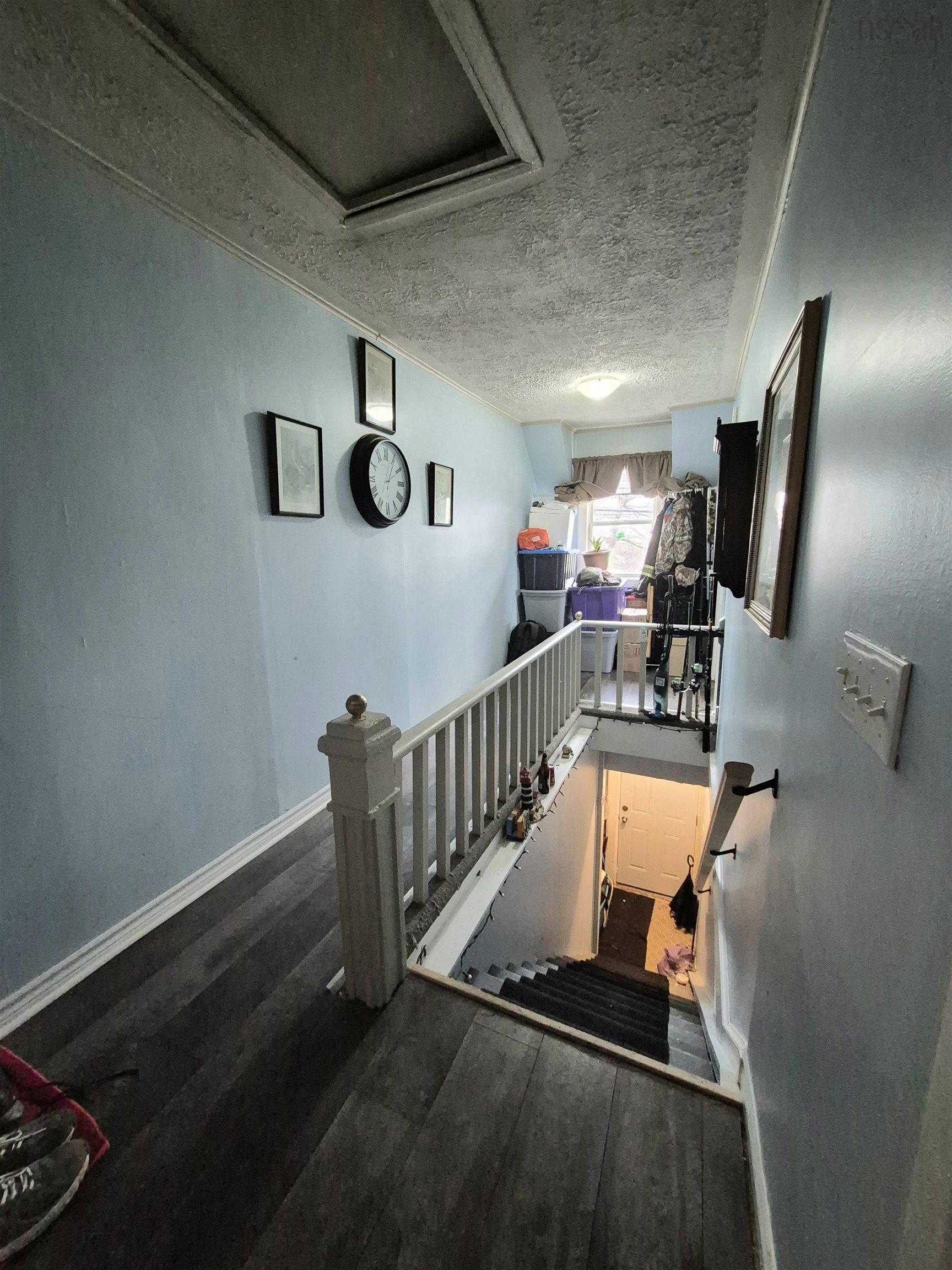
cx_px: 476
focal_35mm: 13
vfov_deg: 106.2
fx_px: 477
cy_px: 635
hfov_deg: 89.9
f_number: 2.2
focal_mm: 1.74
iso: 1250
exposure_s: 1/60.2
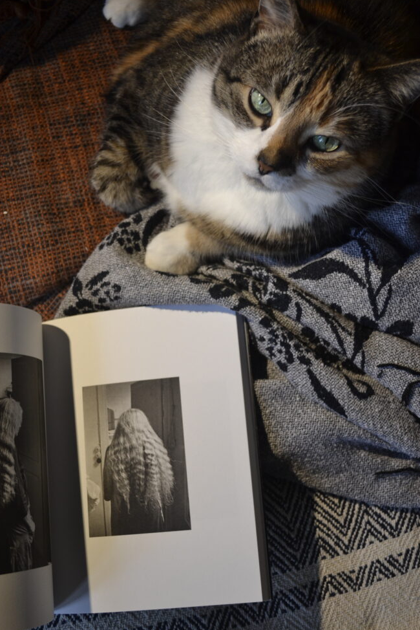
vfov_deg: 47.4
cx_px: 206
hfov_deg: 32.7
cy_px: 316
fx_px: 717
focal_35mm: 41
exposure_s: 1/80
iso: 400
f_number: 4.2
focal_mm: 26
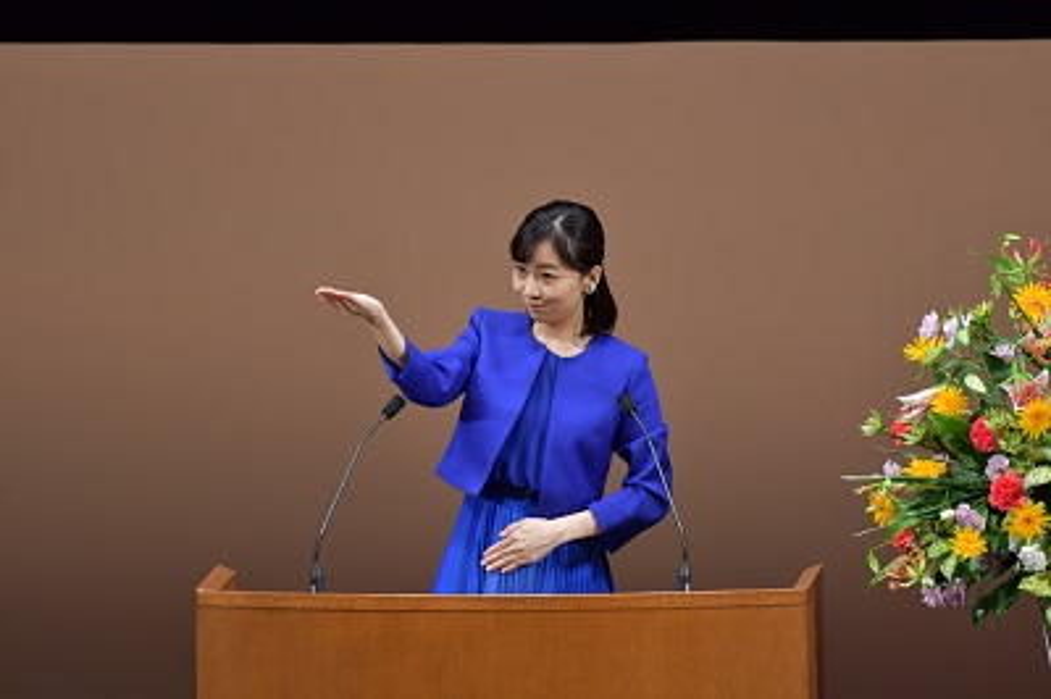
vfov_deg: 1.8
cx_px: 526
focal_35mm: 750
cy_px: 350
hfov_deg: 2.8
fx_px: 21877
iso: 800
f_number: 5.6
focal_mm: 500
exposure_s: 1/125
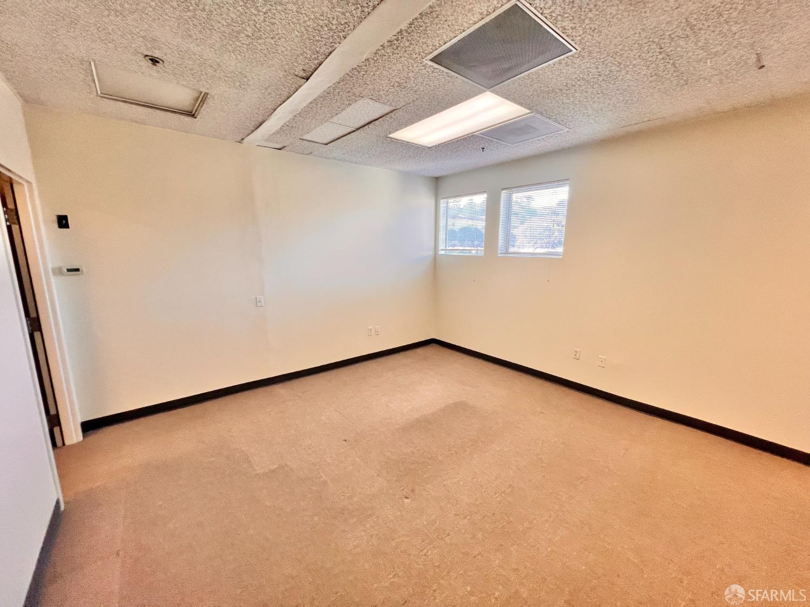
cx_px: 405
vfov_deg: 89.9
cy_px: 304
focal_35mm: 13
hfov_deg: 106.2
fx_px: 304
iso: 160
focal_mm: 1.57
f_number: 1.8
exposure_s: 1/120
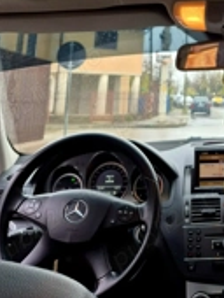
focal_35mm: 54
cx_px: 229
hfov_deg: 25.6
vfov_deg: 32.1
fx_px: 465
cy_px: -14
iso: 64
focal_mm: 5.4
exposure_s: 1/100
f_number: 1.8
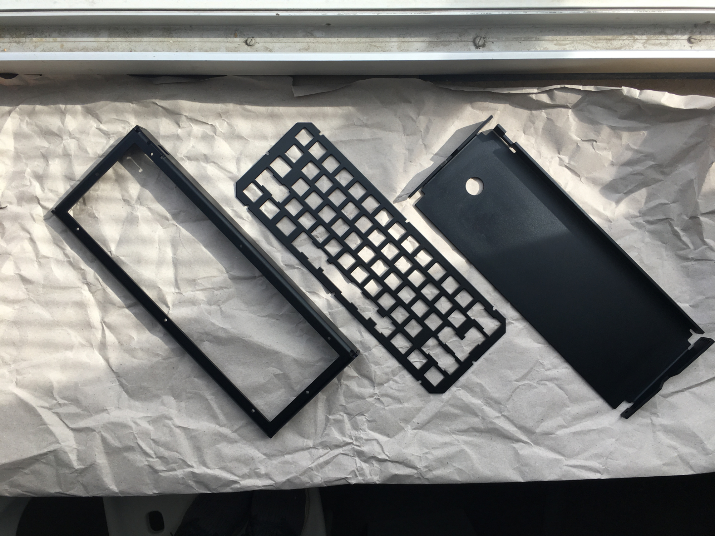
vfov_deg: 48.2
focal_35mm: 29
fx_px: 599
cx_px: 358
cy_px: 268
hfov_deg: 61.7
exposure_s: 1/472
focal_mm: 4.2
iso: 25
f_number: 2.2
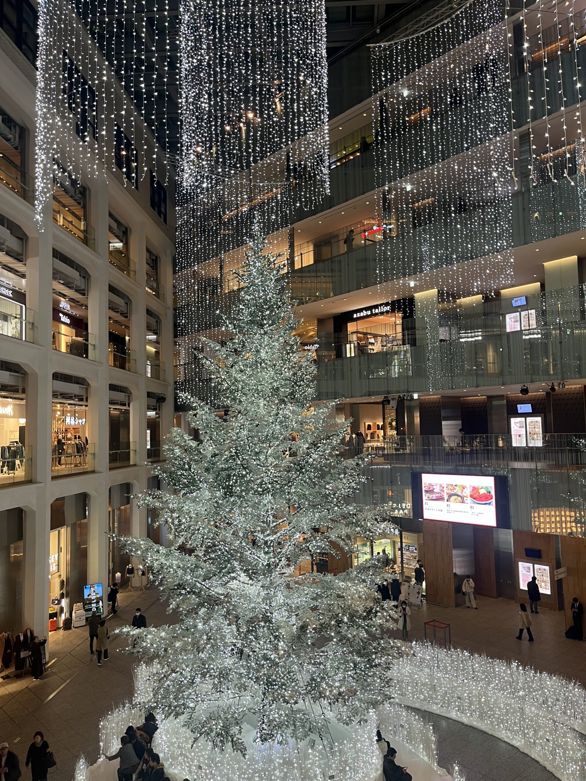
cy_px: 390
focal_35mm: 26
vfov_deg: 67.3
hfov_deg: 53.1
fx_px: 587
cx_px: 293
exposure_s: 1/50
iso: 64
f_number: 1.6
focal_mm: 5.1
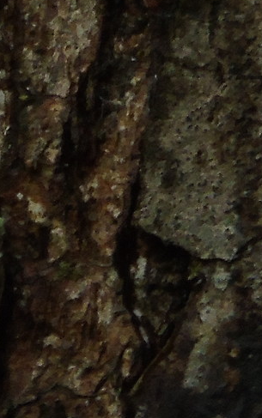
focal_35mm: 2495
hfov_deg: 0.5
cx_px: -416
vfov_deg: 0.8
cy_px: -71
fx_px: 28462
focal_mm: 85
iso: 200
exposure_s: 1/250
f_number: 5.6
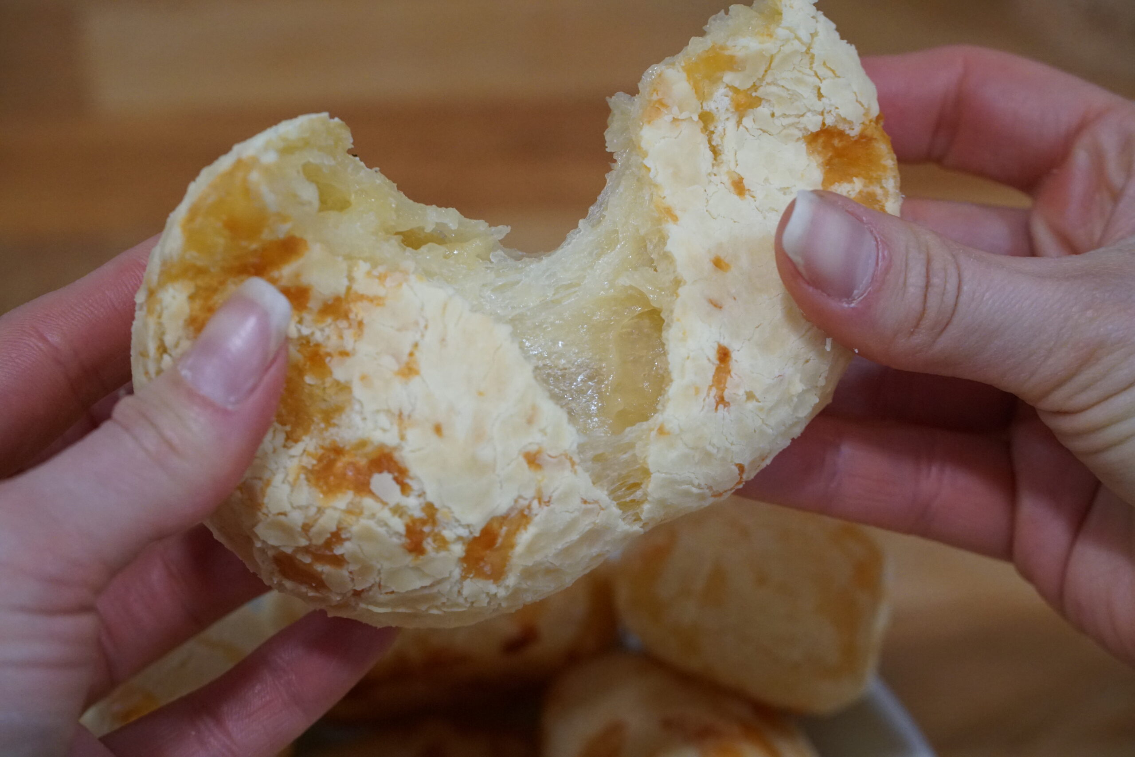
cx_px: 568
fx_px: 3500
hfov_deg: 18.4
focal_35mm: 111
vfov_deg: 12.3
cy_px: 378
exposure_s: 1/160
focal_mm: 74
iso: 2500
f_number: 5.6
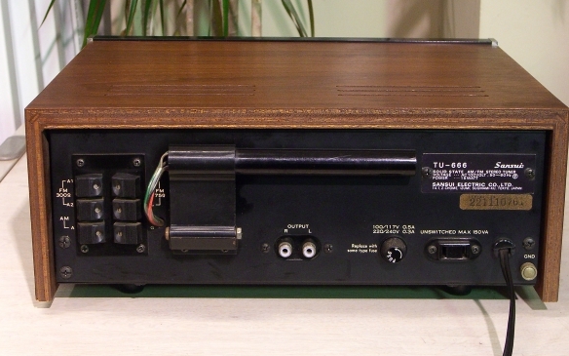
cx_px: 283
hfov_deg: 26.1
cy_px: 158
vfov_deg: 16.5
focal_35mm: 79
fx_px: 1225
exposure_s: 1/30
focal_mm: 14.2
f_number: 4
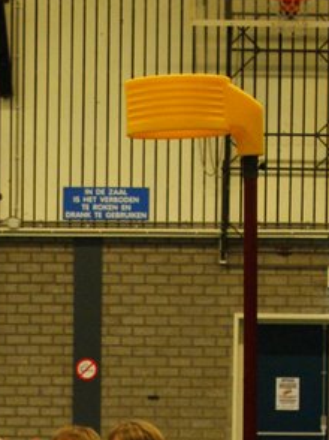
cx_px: 123
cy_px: 513
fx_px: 2614
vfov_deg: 9.5
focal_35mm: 206
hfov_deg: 7.2
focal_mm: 35
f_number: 2.8
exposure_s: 1/100
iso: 800
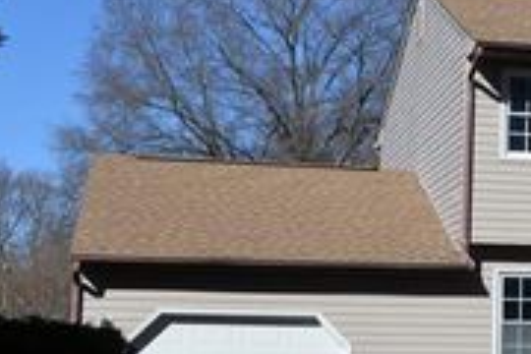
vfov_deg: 13.7
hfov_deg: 19.1
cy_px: 140
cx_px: 661
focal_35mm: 100
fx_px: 1475
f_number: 9
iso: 100
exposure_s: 1/320
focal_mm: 24
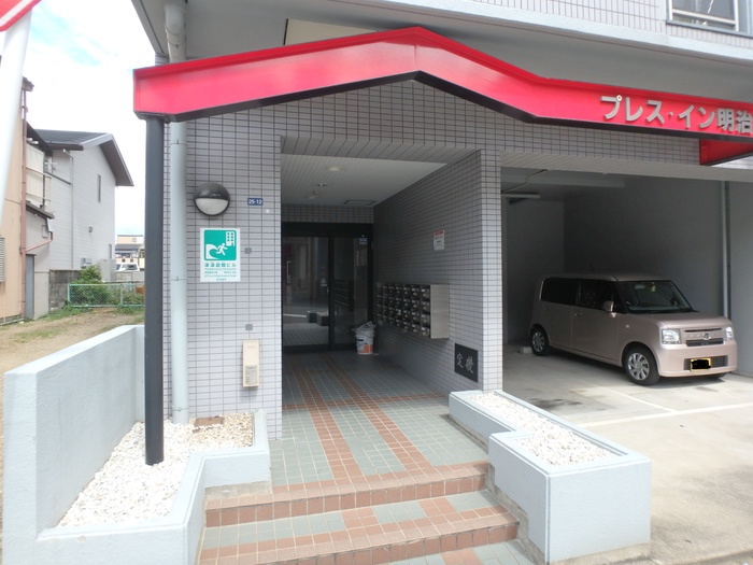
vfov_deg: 63.4
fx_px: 457
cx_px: 376
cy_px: 282
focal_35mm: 21
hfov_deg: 79.0
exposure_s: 1/400
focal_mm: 3.7
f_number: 3.5
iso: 125
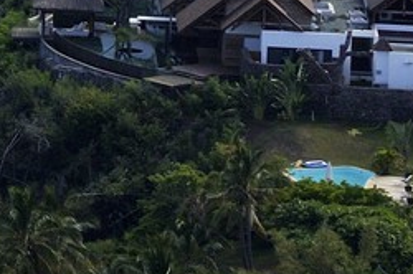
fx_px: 12110
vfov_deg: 1.3
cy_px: -441
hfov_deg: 1.9
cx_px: -859
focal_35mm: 1057
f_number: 11
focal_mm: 165
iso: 800
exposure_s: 1/1000
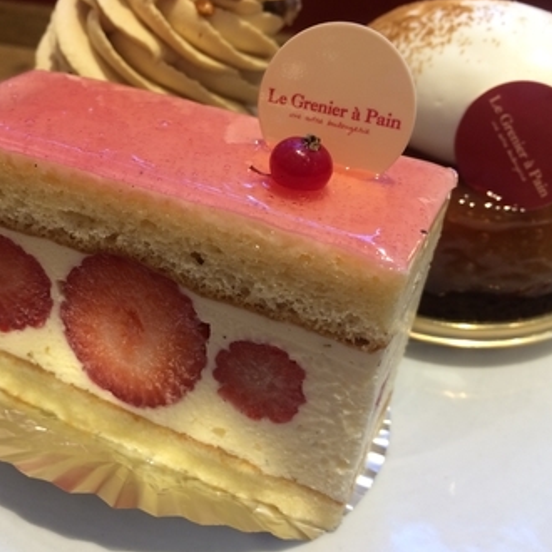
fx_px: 631
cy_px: 276
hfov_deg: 46.7
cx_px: 202
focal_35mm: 35
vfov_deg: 47.2
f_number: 2.2
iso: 40
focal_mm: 4.15
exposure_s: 1/40
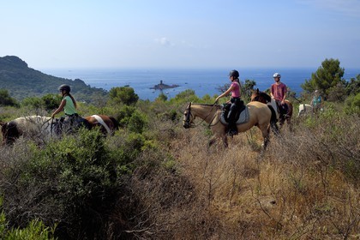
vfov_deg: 53.1
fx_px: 240
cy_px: 120
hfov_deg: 73.7
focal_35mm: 24
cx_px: 180
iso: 400
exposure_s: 1/500
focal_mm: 24
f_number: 13
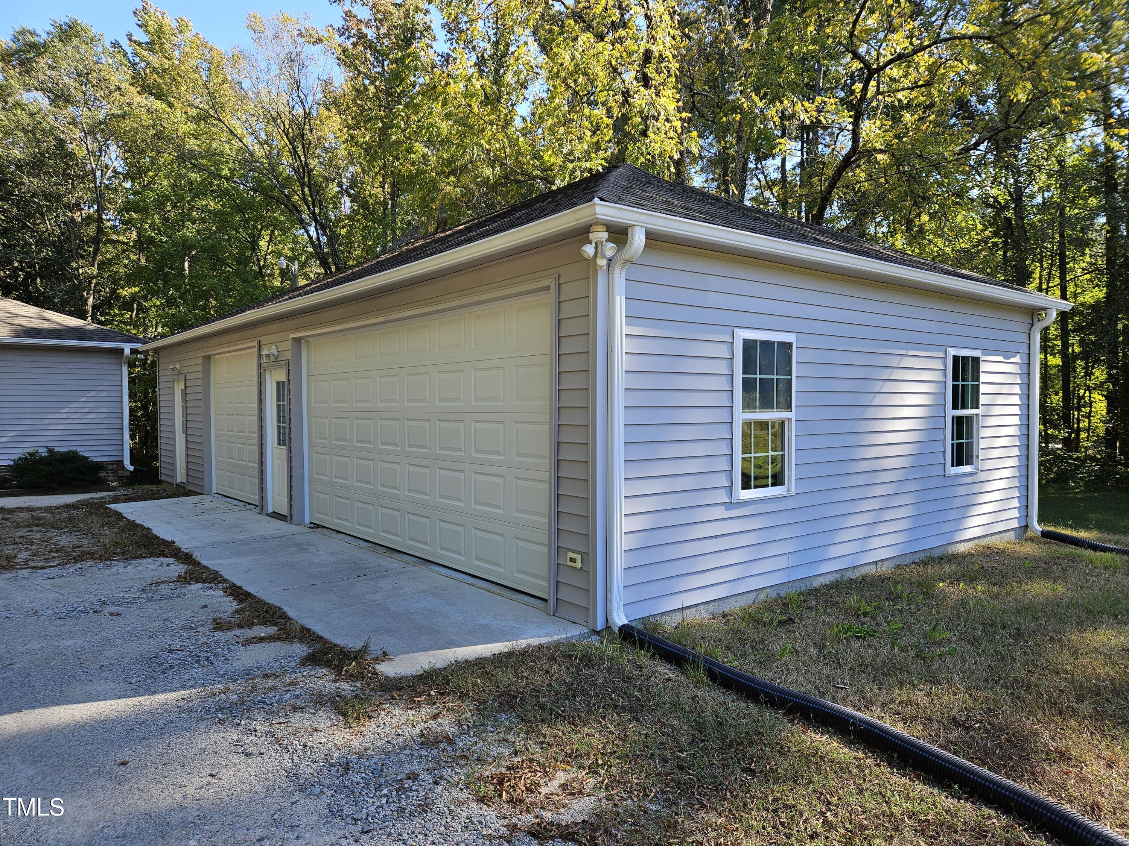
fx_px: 750
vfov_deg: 58.9
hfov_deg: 73.9
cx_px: 564
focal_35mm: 23
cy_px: 423
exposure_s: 1/325
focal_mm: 5.4
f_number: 1.8
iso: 25
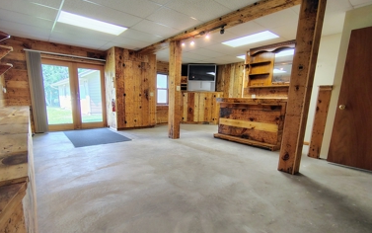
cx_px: 177
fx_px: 183
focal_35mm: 18
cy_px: 135
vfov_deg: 64.7
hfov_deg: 91.0
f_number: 2.2
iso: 418
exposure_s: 1/40
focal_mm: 2.13
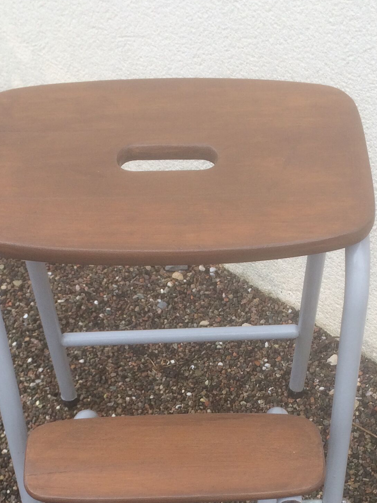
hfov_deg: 22.6
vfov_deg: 29.0
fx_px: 944
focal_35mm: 65
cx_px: 207
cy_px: 421
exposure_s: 1/123
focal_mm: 4.15
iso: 32
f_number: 2.2
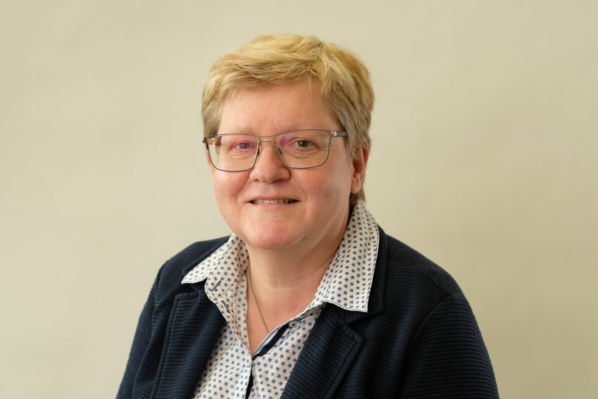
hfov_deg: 24.2
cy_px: 200
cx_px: 299
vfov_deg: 16.3
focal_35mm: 84
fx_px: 1395
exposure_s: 1/250
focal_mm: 56
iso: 1600
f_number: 4
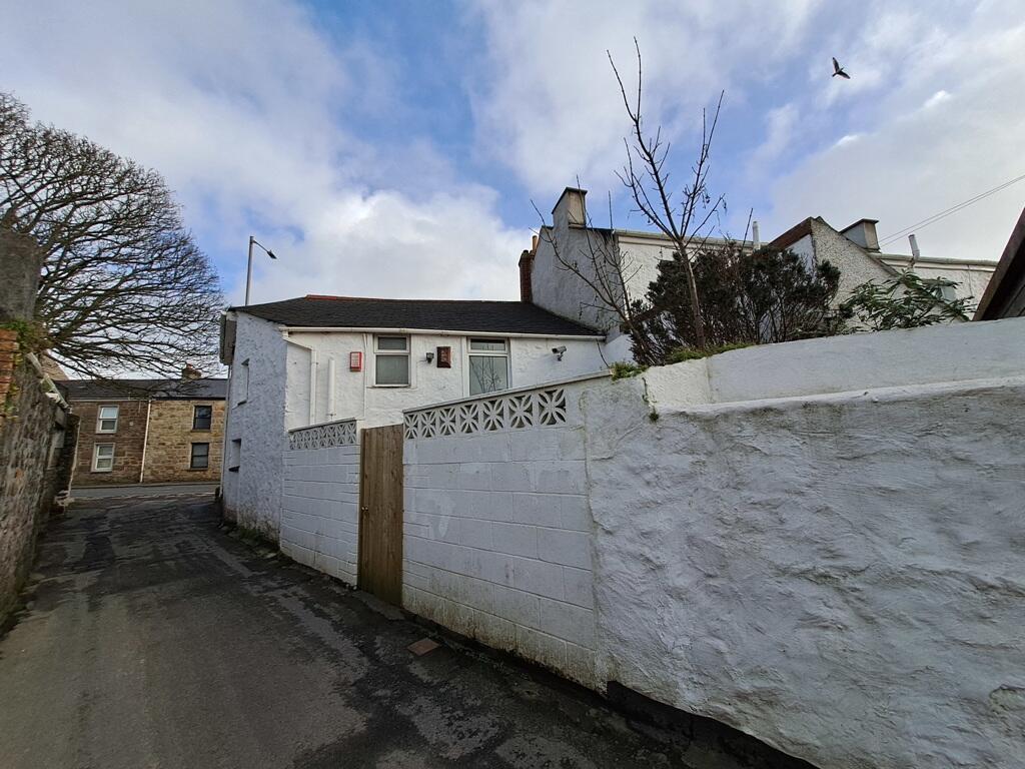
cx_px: 512
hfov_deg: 106.2
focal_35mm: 13
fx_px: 385
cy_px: 384
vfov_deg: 89.9
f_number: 2.2
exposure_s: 1/1030
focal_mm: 1.42
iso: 40
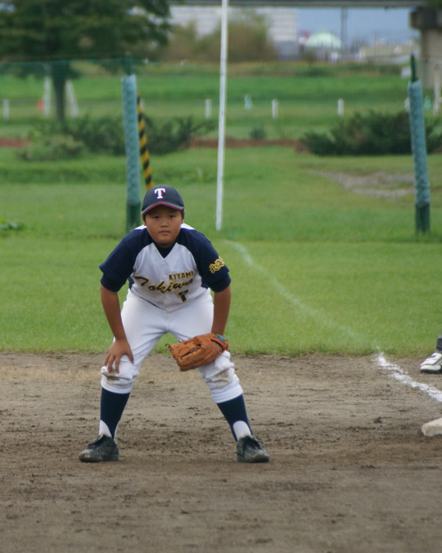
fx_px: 8666
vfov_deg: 3.7
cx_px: 145
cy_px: 276
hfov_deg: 2.9
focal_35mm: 530
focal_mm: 250
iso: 500
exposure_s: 1/1000
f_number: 6.3
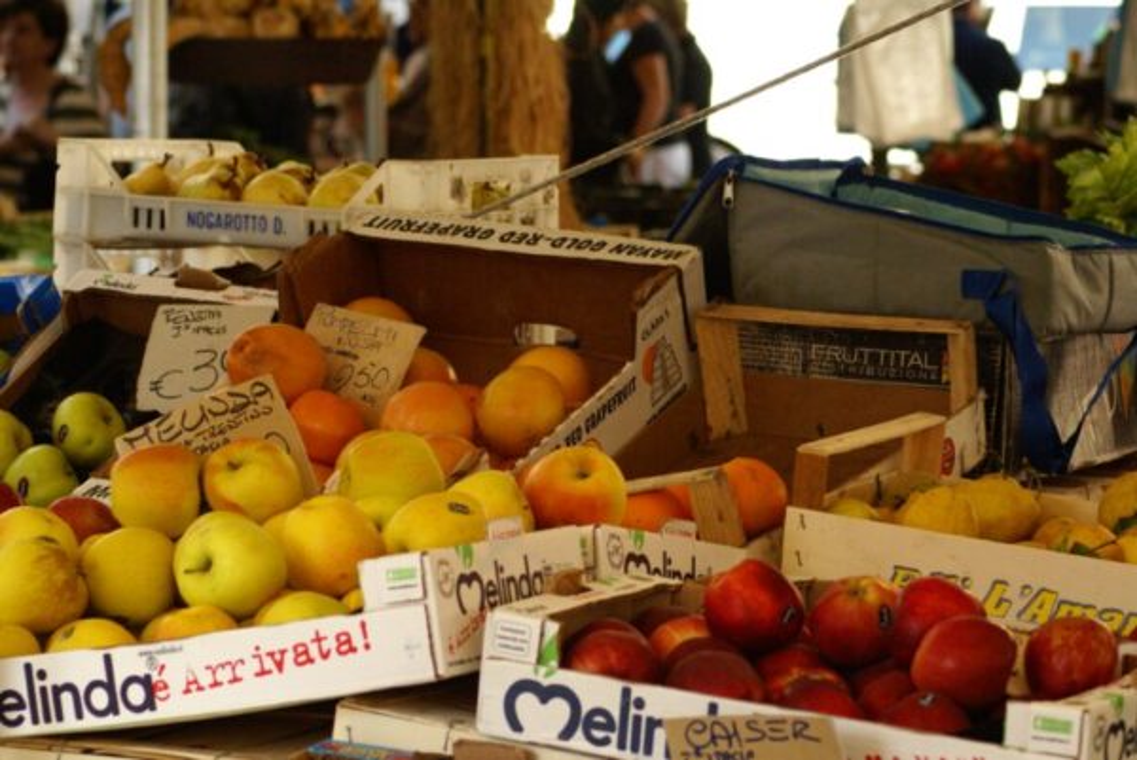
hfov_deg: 15.2
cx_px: 568
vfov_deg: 10.2
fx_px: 4267
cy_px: 380
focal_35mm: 135
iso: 800
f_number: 6.3
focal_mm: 90
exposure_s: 1/400
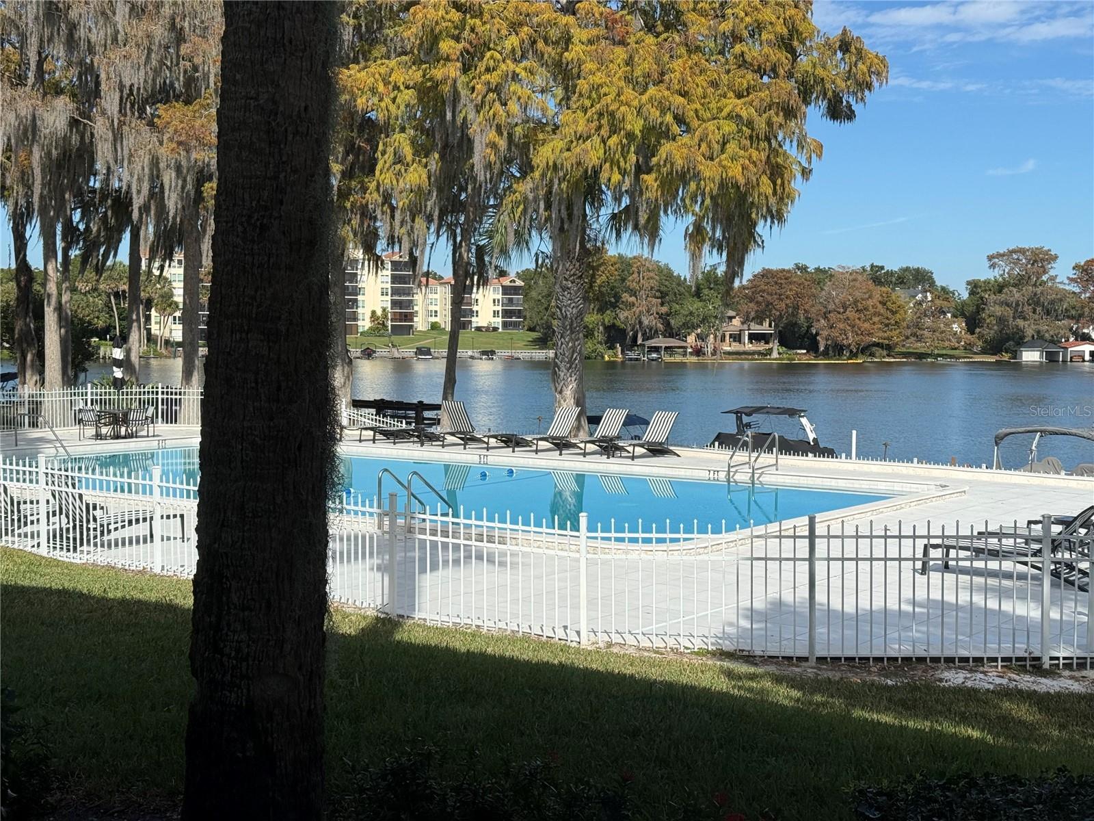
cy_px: 410
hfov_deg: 39.7
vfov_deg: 30.3
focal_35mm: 48
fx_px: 1517
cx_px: 547
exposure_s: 1/3226
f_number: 1.78
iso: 64
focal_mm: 6.76
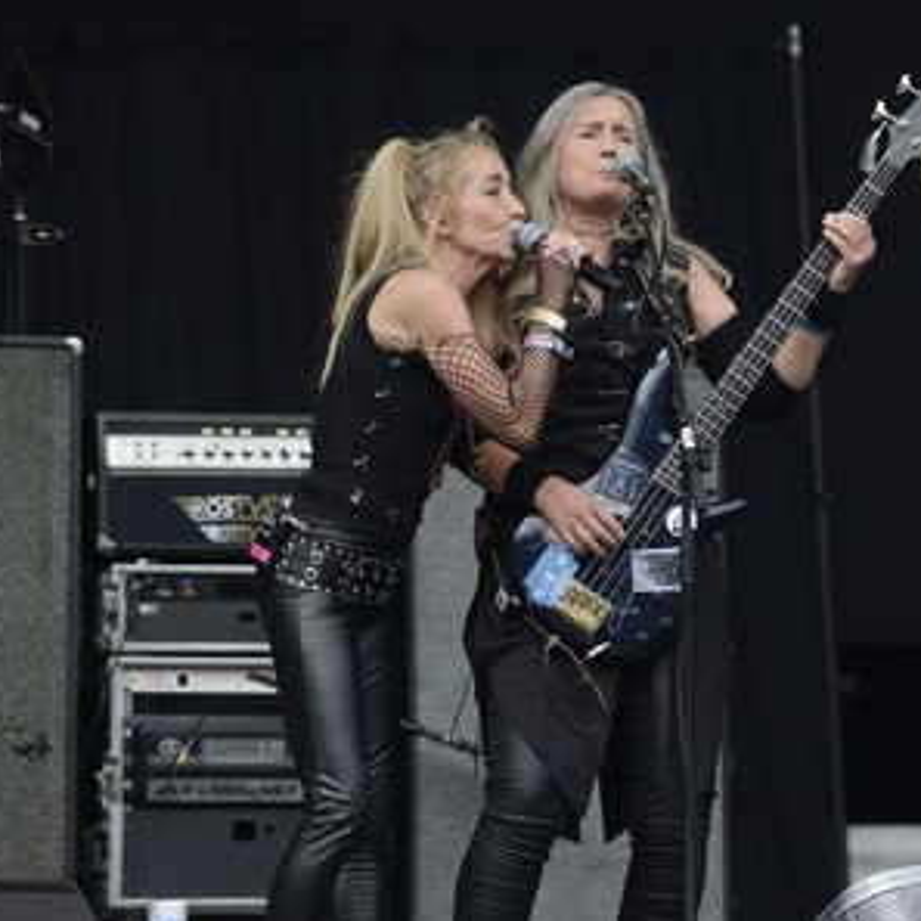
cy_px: 462
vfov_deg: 6.8
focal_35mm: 258
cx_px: 529
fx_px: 7766
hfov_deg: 6.8
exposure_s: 1/640
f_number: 5
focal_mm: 200
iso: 320
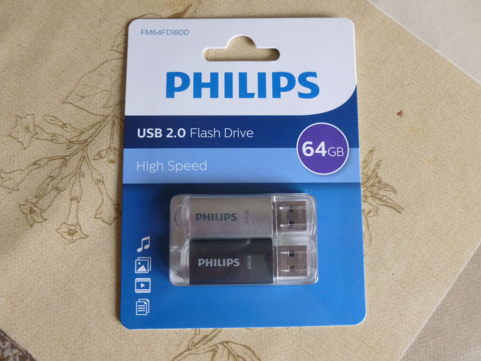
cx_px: 240
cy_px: 180
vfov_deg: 49.7
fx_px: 389
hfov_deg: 63.4
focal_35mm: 28
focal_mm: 5
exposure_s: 1/60
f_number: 3.3
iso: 400
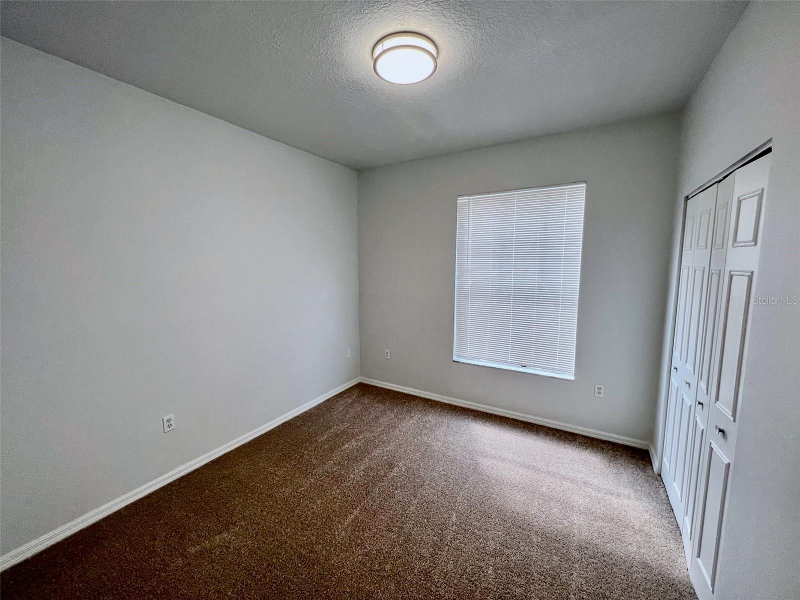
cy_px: 300
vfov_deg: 89.9
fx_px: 300
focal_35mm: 13
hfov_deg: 106.2
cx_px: 400
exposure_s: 1/120
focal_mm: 1.57
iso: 80
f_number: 1.8
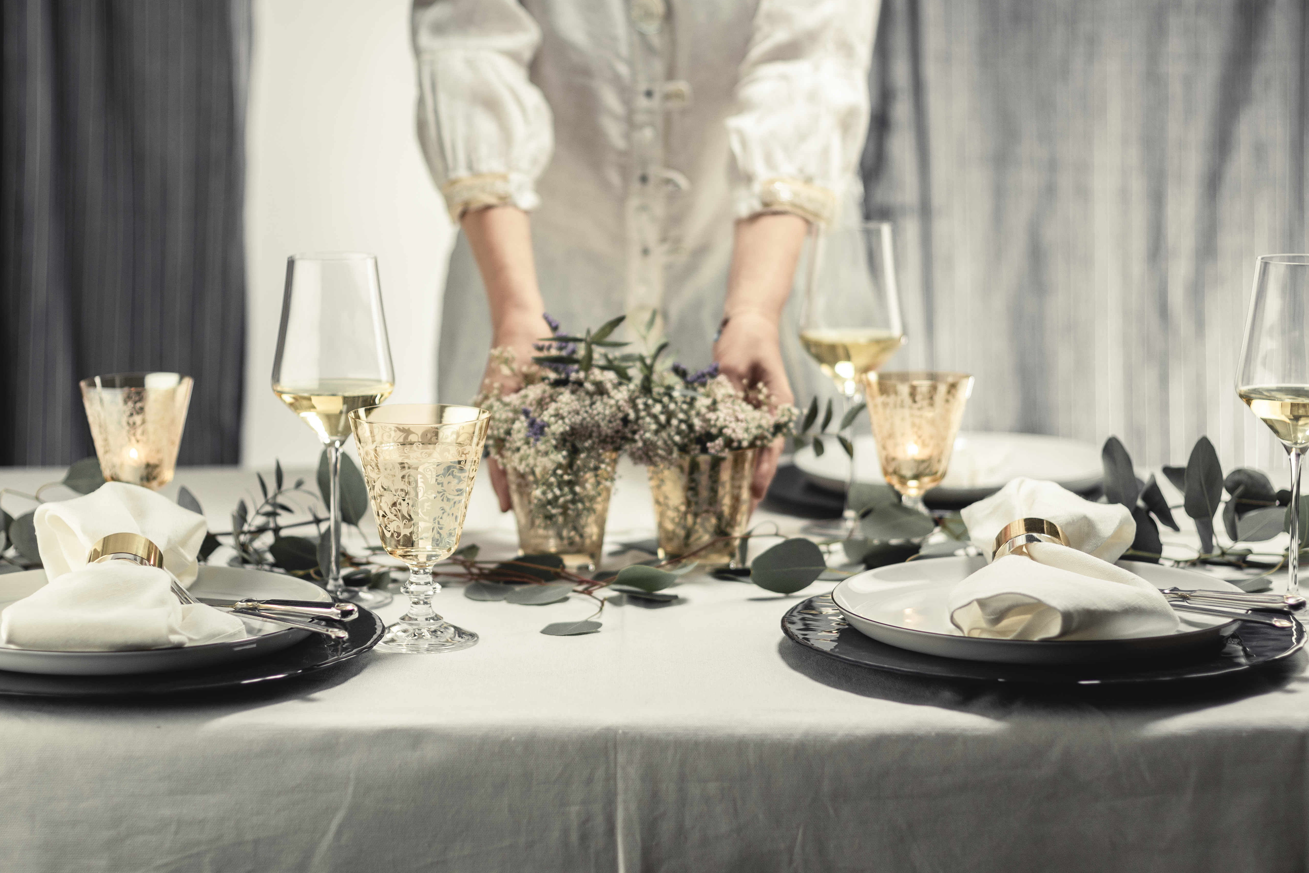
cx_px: 646
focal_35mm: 76
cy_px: 435
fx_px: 2764
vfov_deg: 18.0
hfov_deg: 26.6
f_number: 2
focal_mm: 50
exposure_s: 1/320
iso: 320
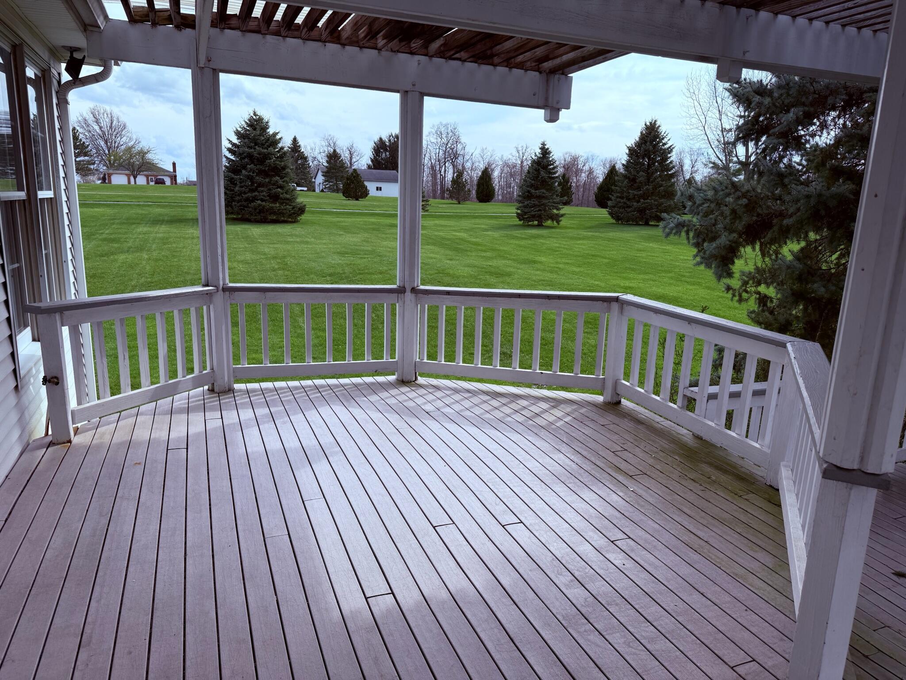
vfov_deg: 56.8
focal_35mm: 24
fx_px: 628
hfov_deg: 71.6
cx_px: 453
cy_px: 340
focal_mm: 6.76
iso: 80
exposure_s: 1/3425
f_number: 1.78
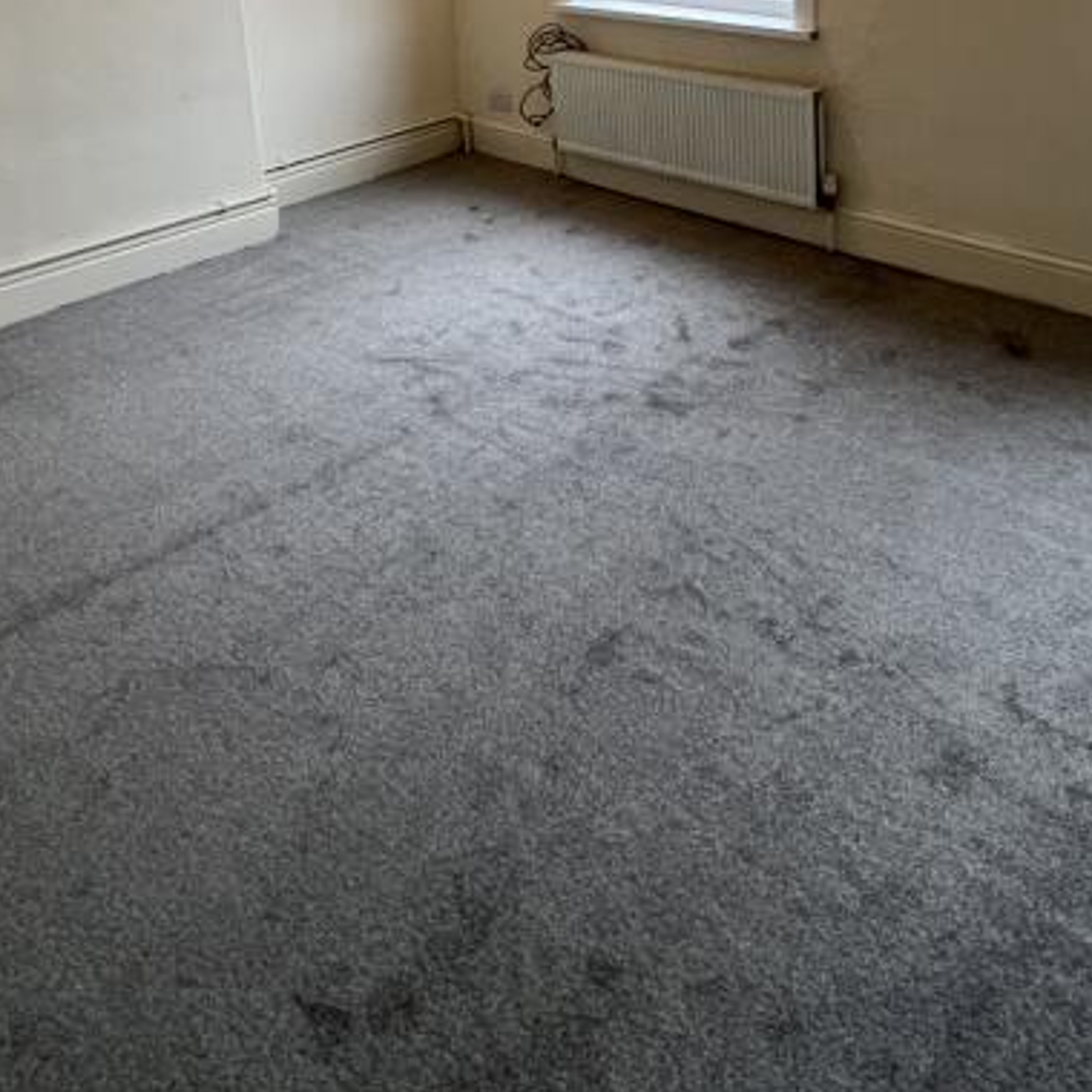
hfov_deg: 52.2
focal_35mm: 31
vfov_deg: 47.4
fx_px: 1106
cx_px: 658
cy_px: 115
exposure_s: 1/67
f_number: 1.8
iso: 250
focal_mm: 1.57
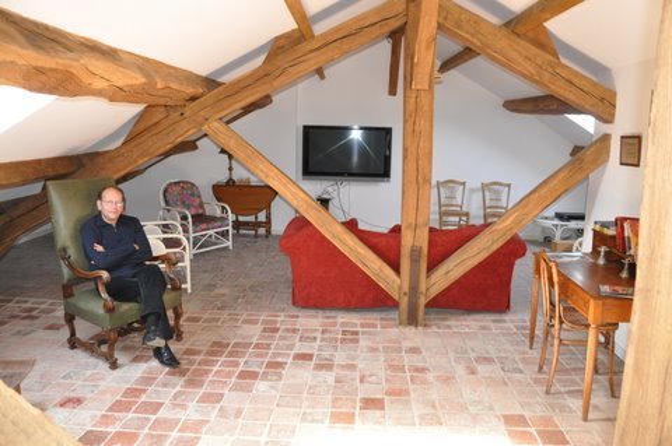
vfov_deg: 47.8
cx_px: 336
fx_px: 503
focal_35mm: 27
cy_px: 223
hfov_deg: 67.4
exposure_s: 1/60
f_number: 5
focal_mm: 18
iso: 1600
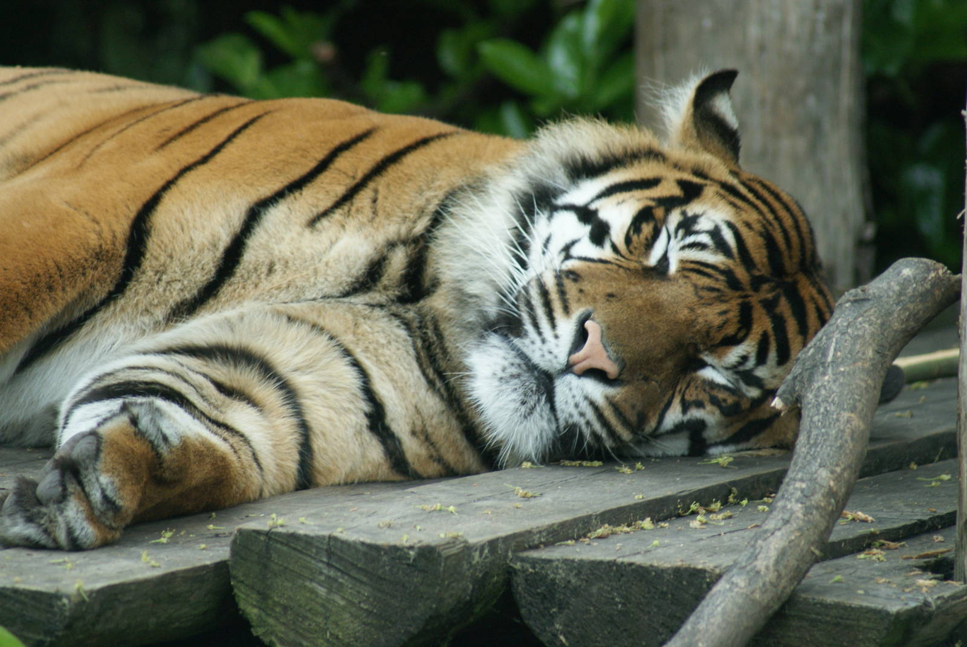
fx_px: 11295
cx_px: 484
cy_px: 324
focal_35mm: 420
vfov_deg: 3.3
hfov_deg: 4.9
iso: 400
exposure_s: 1/200
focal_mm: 280
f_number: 5.6
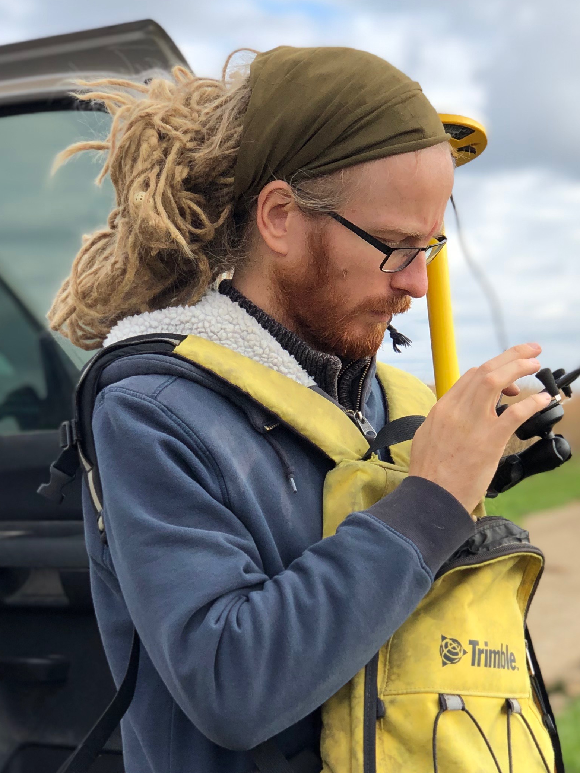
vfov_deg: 19.4
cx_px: 323
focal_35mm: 101
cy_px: 549
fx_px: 2256
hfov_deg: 14.6
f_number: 2.4
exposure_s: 1/495
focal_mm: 6
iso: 16
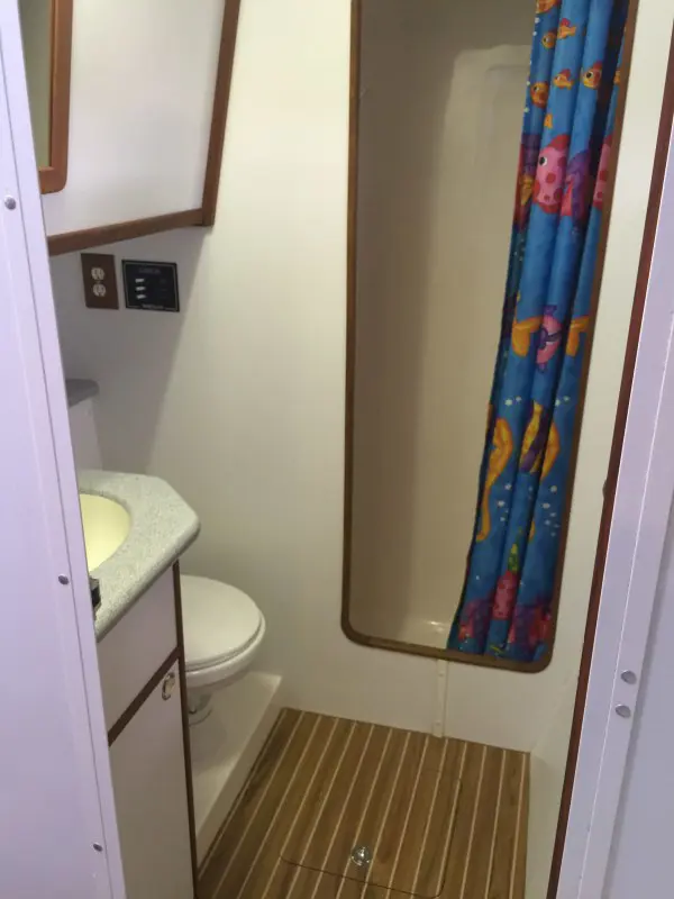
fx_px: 753
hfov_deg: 48.2
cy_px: 450
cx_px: 337
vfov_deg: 61.7
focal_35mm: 29
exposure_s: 1/15
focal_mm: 4.15
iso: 64
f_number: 2.2
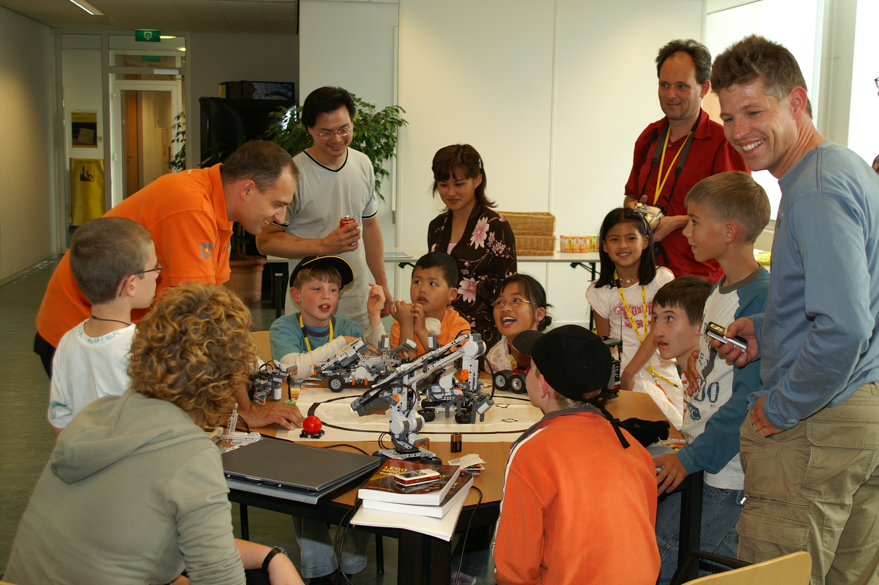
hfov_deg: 46.4
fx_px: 1025
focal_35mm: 42
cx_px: 440
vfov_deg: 31.8
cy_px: 292
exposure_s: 1/60
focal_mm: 28
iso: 125
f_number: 4
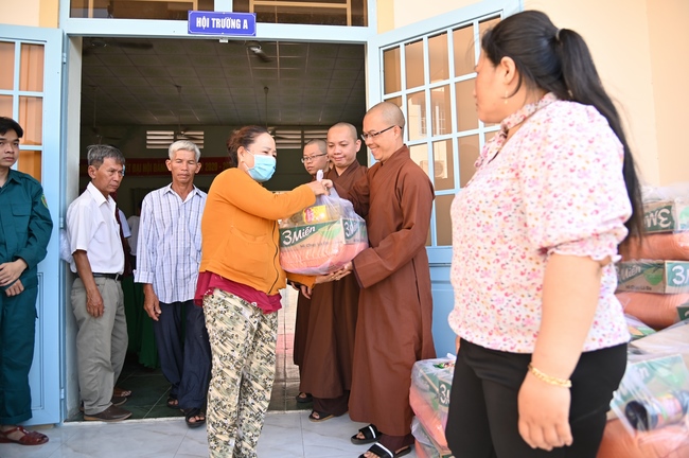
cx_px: 344
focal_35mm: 24
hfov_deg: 73.8
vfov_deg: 53.0
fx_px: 459
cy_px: 229
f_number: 4
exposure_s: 1/100
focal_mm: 24
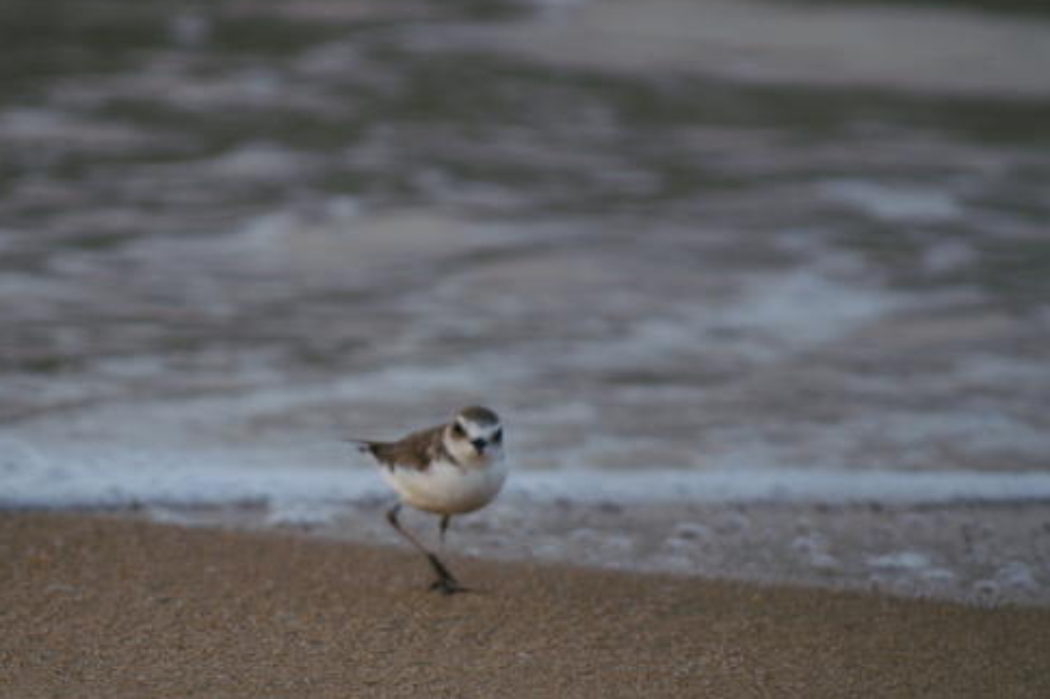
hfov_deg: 3.5
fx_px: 17318
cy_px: 435
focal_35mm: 594
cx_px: 359
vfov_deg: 2.3
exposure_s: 1/300
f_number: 5.6
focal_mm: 300
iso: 400
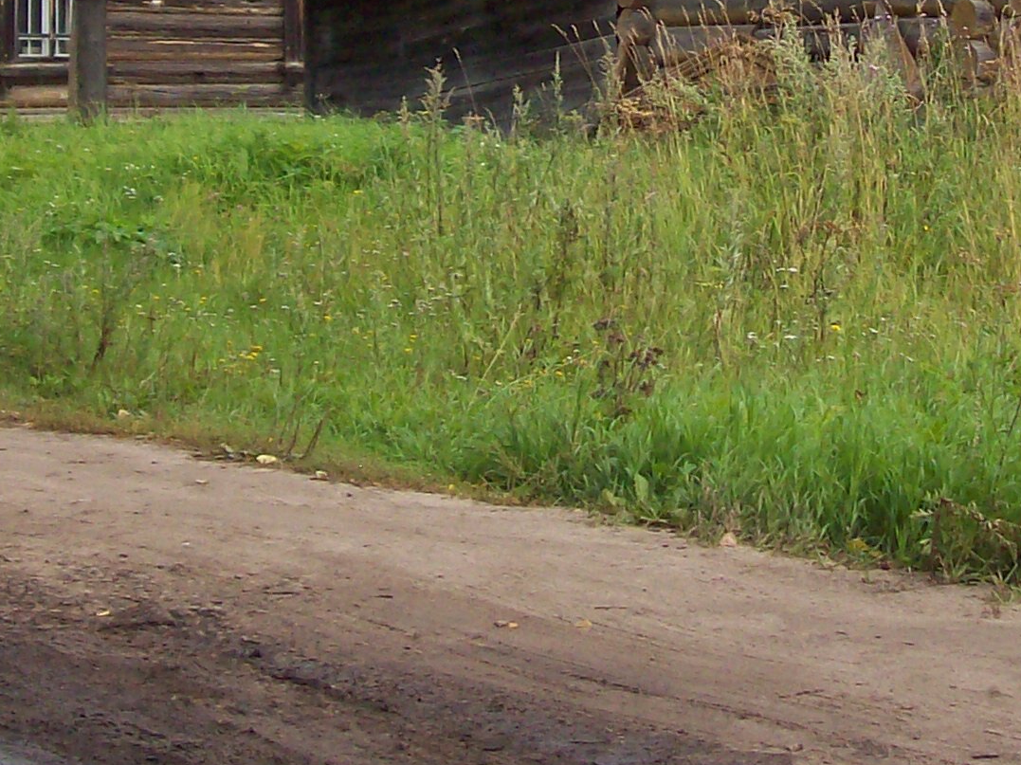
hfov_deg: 16.5
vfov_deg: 12.2
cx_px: 637
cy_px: -140
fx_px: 3509
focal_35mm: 119
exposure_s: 1/661
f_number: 3
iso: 80
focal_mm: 7.6
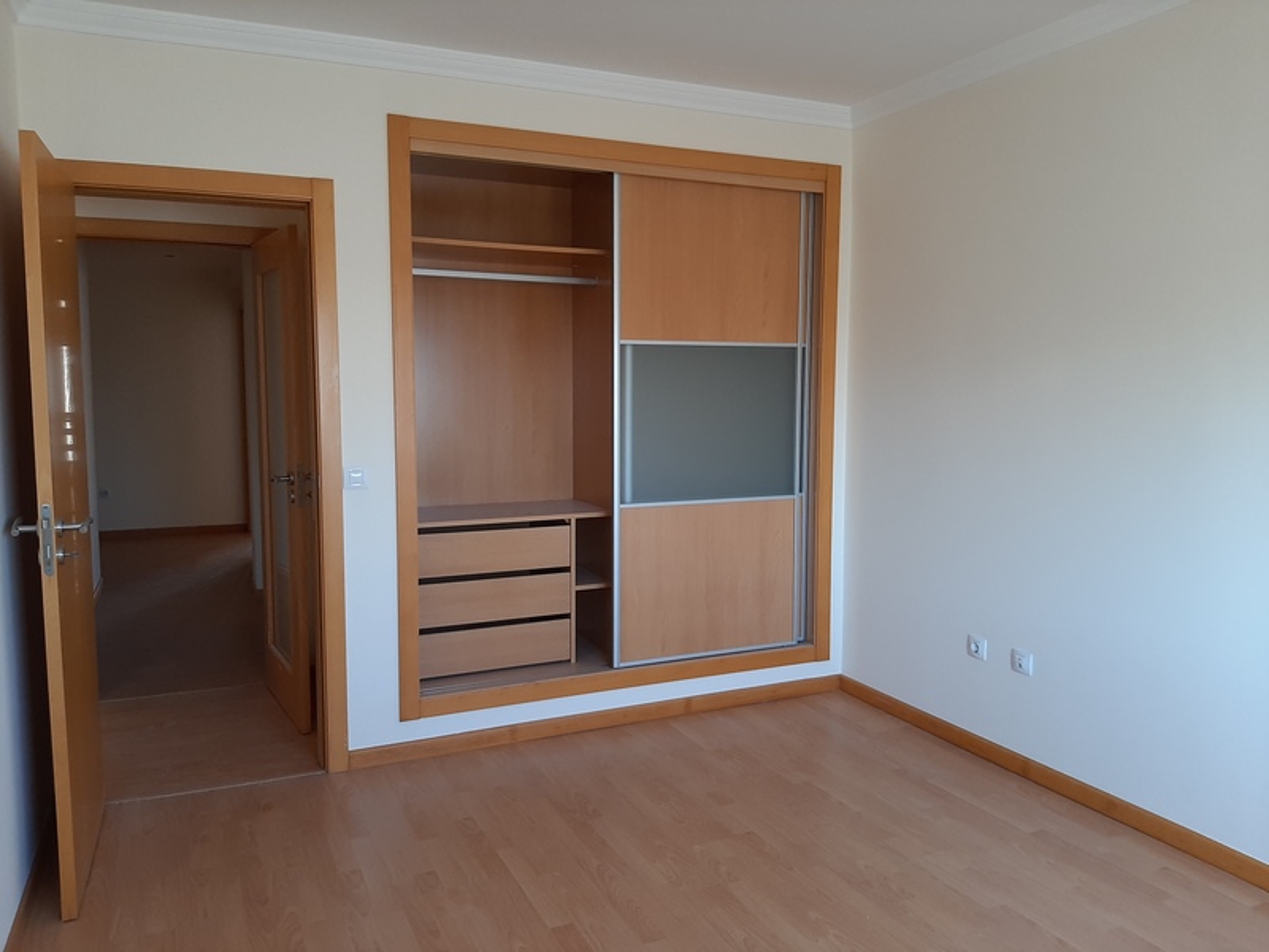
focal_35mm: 27
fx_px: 990
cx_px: 634
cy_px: 476
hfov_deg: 65.3
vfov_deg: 51.4
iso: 80
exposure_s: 1/100
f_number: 1.7
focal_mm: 3.93
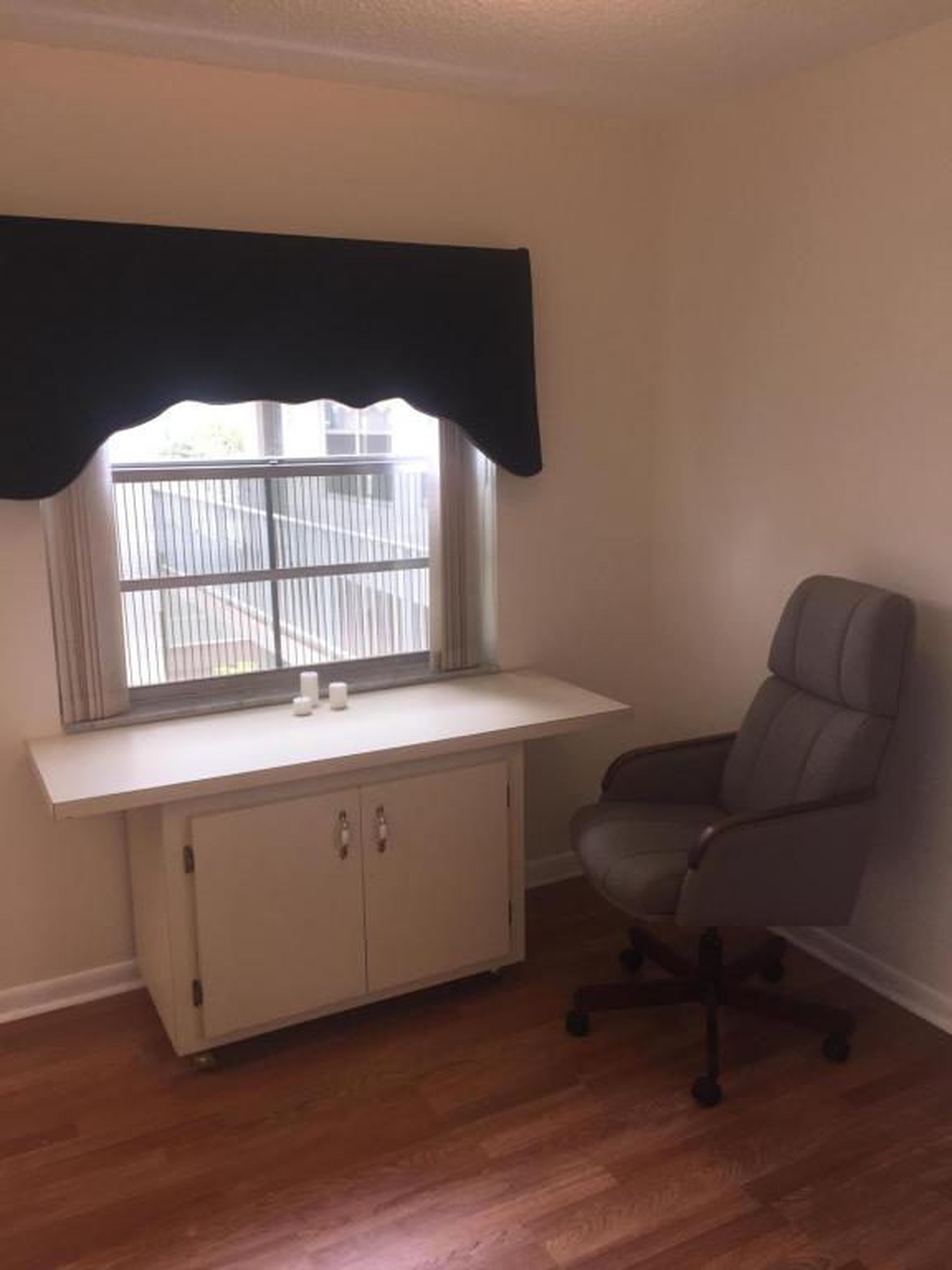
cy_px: 635
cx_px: 476
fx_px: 1063
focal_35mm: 29
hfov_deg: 48.2
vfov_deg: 61.7
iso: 40
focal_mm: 4.15
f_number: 2.2
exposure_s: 1/60
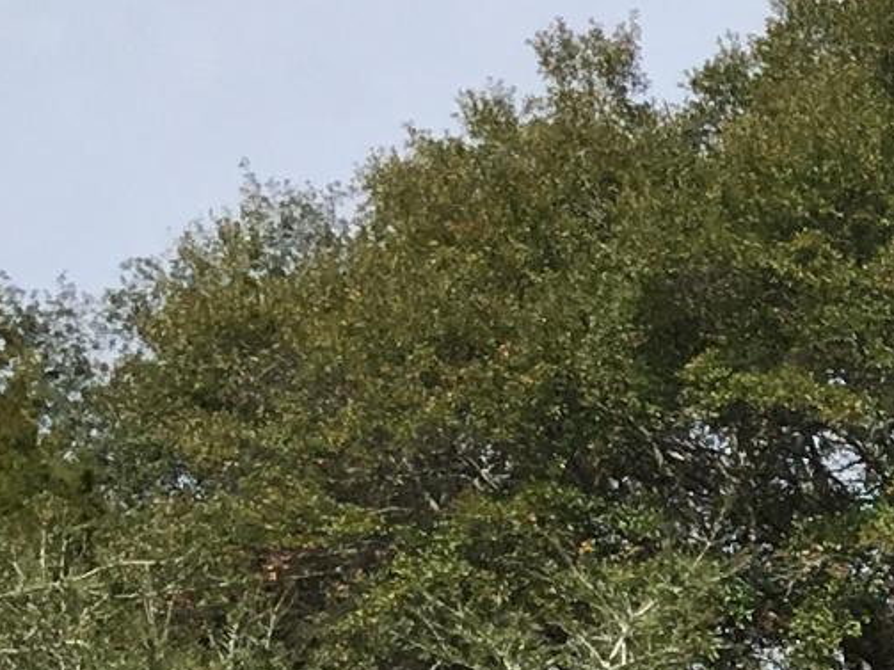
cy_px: 1187
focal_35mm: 173
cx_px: 2234
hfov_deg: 9.9
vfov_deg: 8.3
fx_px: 4467
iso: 25
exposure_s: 1/1832
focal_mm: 4.15
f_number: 2.2
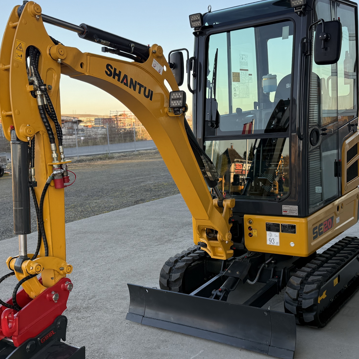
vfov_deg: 40.9
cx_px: 170
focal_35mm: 41
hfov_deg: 40.9
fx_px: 481
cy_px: 200
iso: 100
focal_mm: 6.76
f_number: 1.78
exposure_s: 1/654
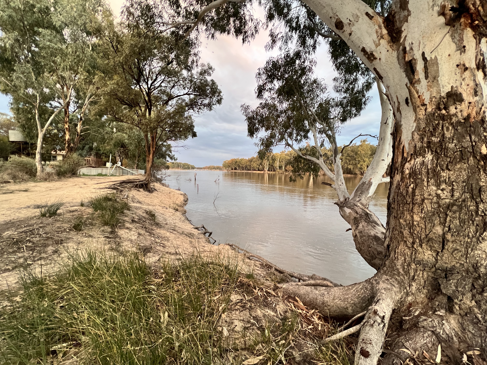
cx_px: 244
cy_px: 182
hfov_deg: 106.2
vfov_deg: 89.9
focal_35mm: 13
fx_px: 183
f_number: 1.8
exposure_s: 1/99
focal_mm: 1.57
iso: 160
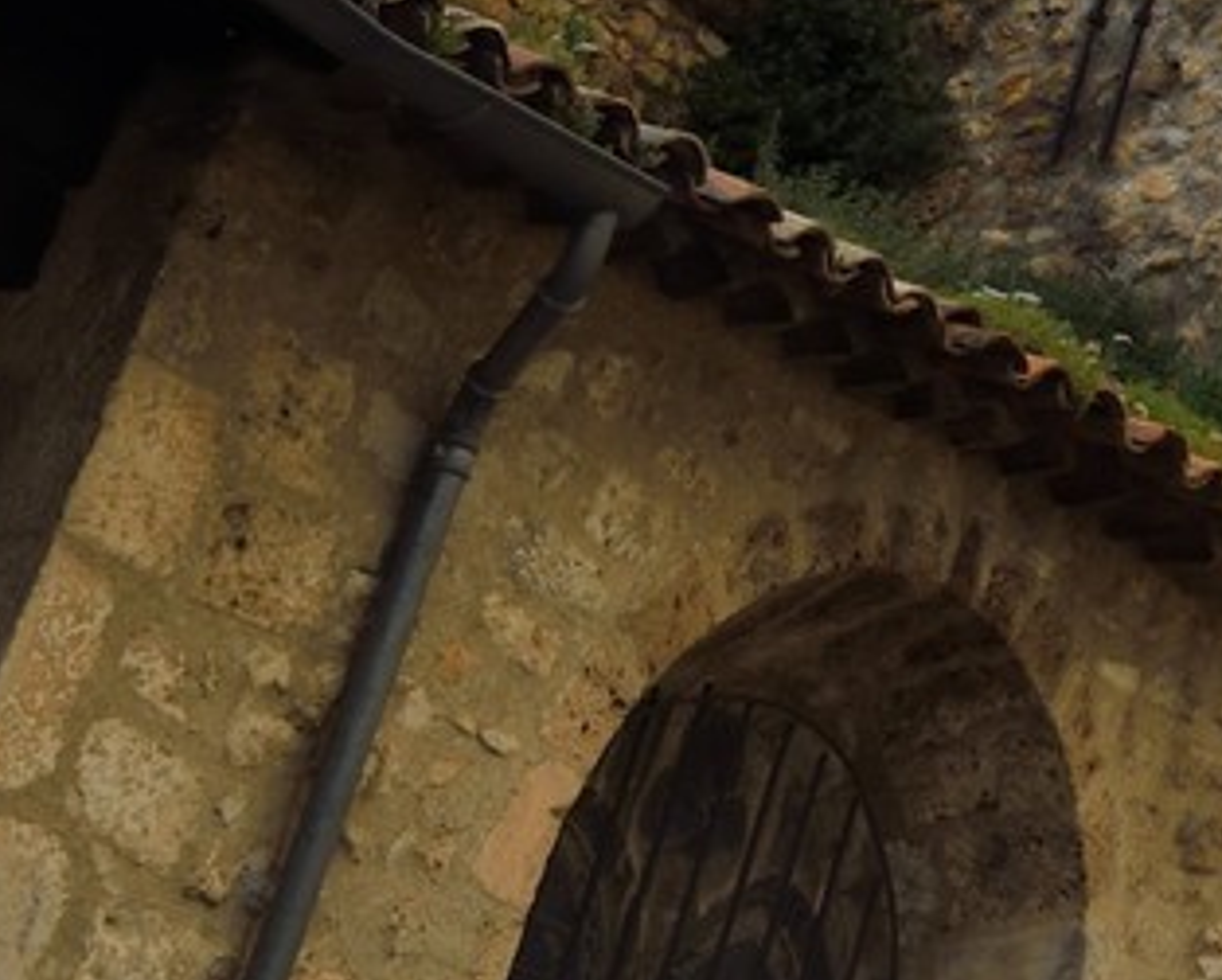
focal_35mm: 115
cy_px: -968
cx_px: 3069
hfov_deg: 12.5
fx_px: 4163
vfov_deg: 12.0
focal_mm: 24
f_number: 14
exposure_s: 1/200
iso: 400
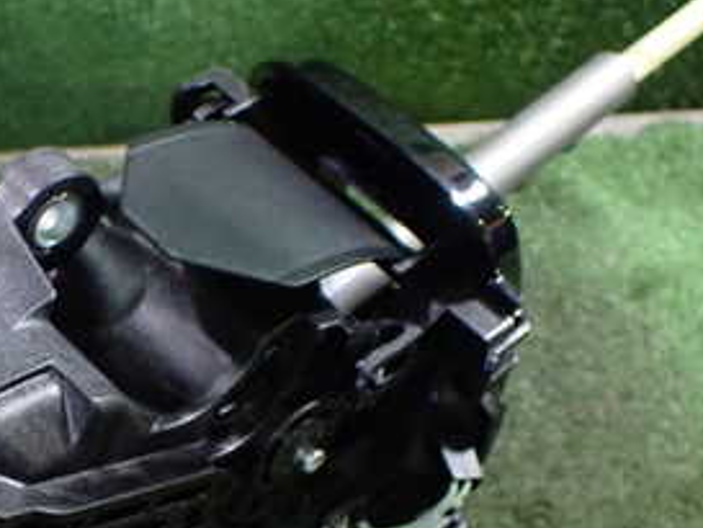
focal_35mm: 66
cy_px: 476
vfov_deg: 21.8
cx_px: 98
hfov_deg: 28.5
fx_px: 1341
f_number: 2.3
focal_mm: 5.4
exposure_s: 1/50
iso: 800
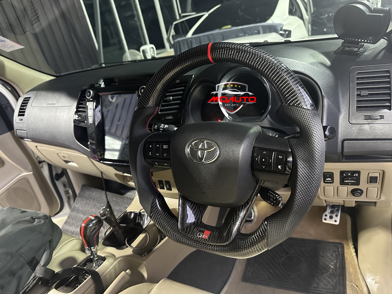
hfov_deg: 71.6
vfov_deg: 56.8
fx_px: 272
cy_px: 147
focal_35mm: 24
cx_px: 196
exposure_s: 1/33
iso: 1000
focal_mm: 6.86
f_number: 1.78
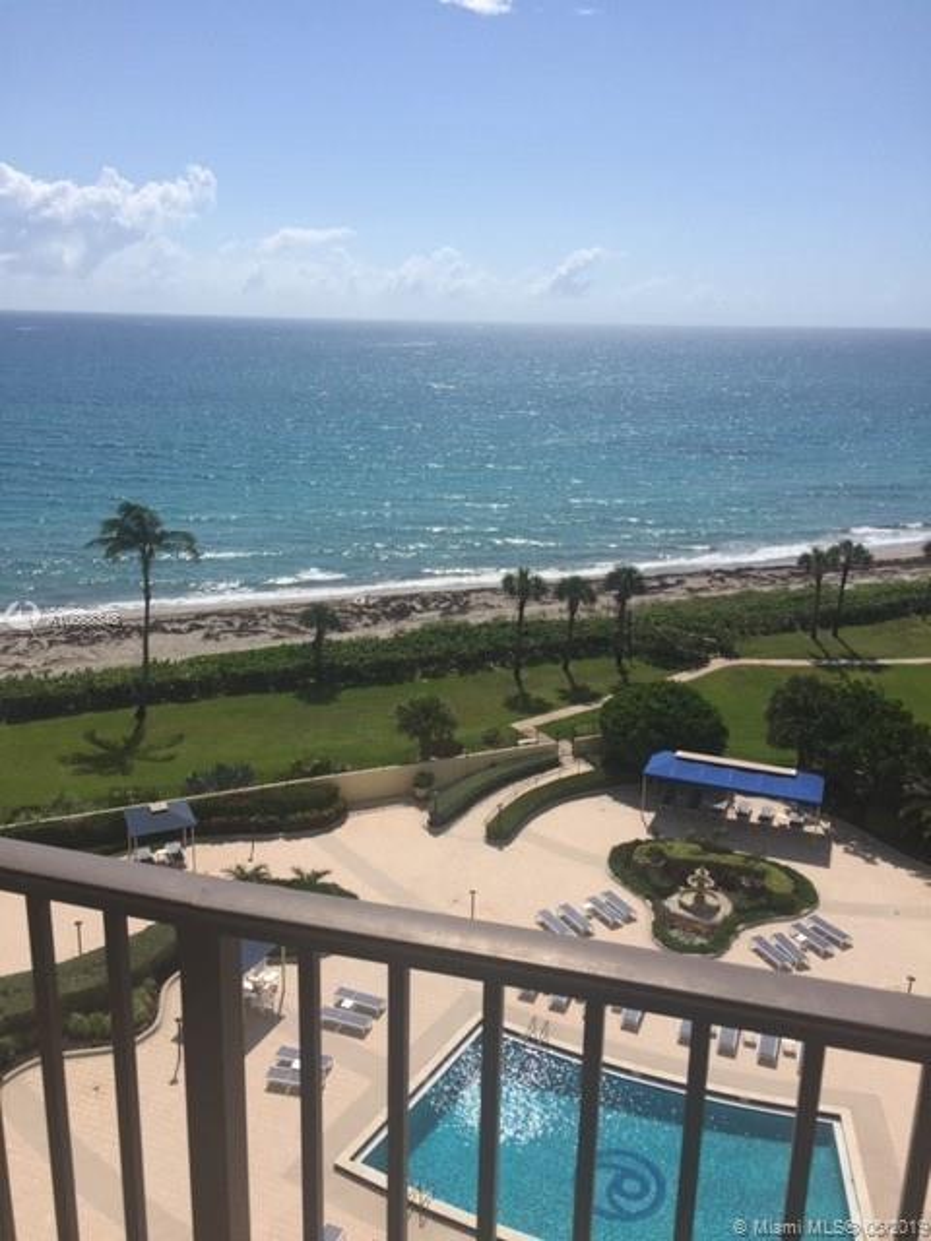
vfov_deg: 61.7
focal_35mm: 29
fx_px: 1040
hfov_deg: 48.2
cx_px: 466
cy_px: 620
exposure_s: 1/3968
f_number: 2.2
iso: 32
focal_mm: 4.15
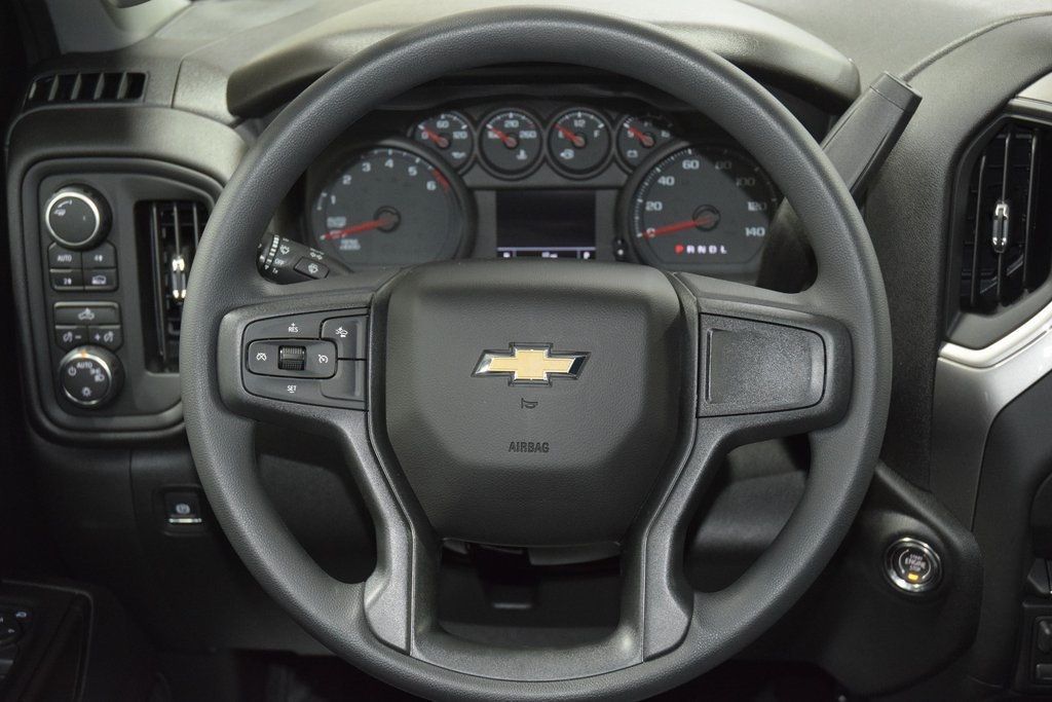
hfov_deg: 37.8
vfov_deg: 25.8
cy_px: 351
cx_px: 526
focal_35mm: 52
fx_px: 1534
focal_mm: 35
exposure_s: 1/30
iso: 2800
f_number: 4.2
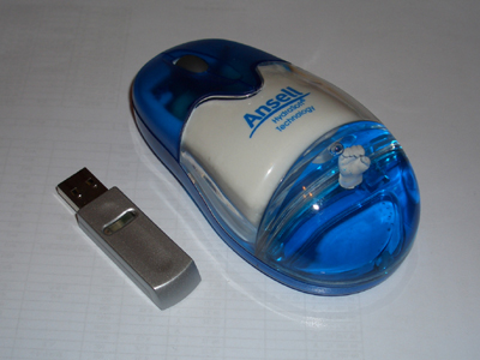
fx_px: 679
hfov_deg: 38.9
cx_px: 240
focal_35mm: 49
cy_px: 180
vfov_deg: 29.7
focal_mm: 8.2
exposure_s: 1/60
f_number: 3.1
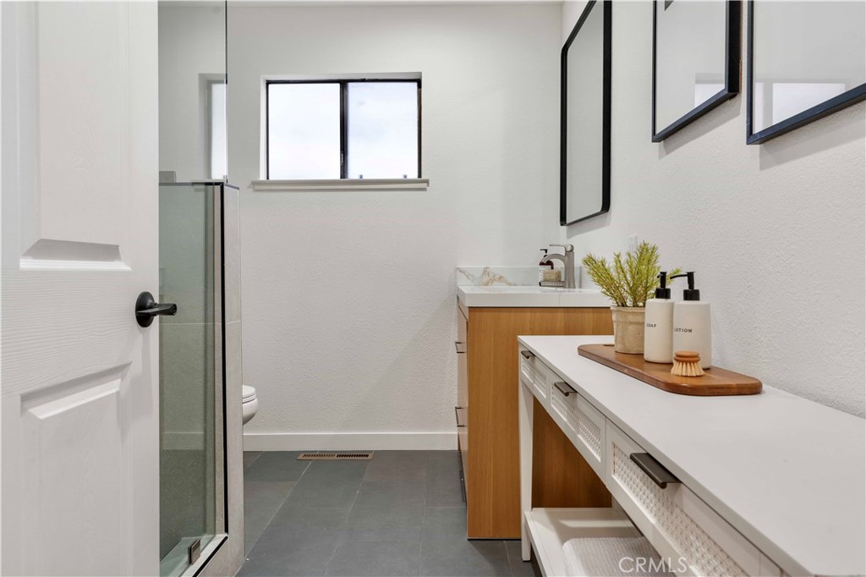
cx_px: 433
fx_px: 577
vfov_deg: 53.1
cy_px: 288
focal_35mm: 24
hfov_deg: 73.8
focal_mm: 24
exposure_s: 1/10
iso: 640
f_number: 9
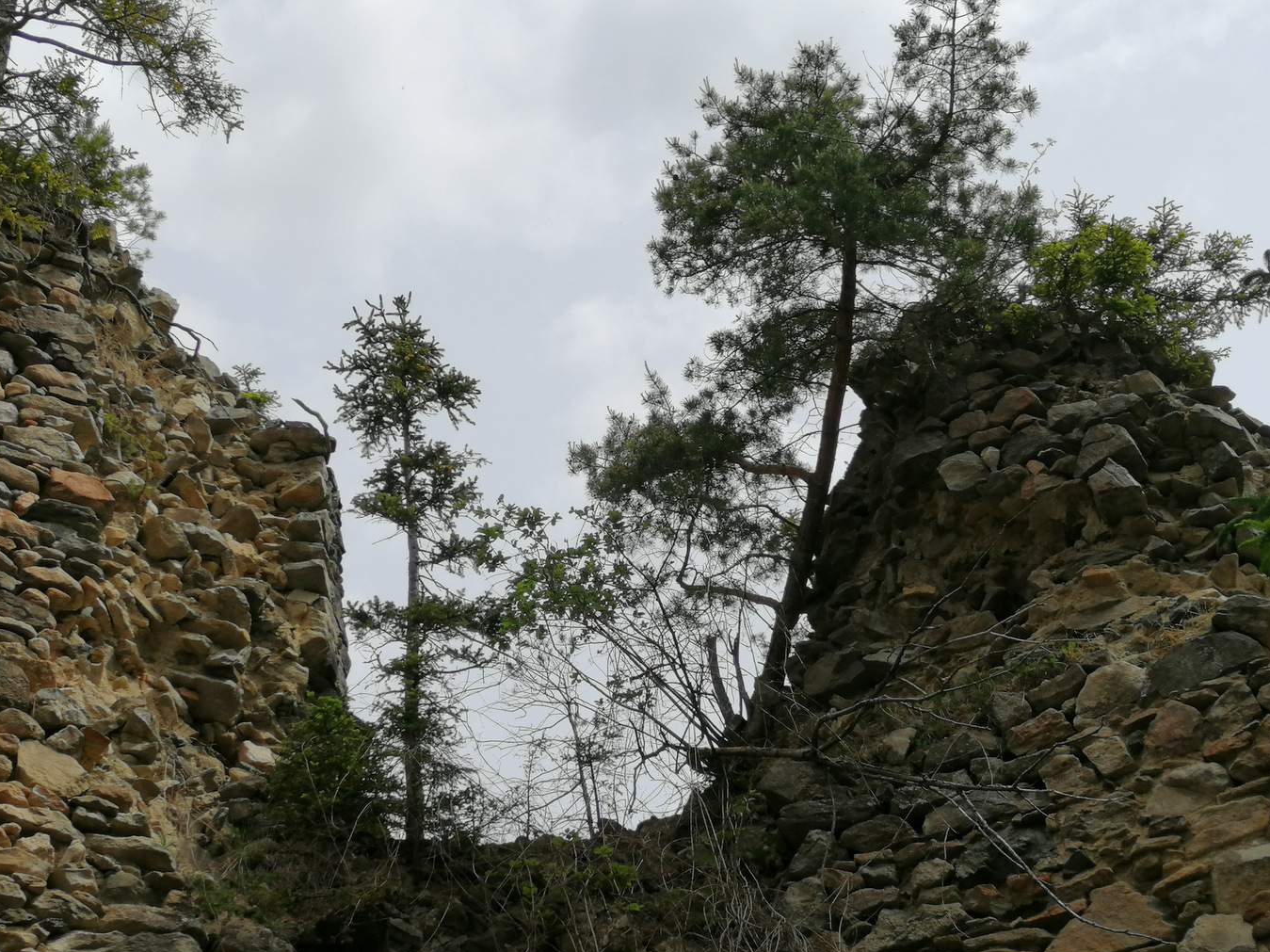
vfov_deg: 28.5
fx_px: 1871
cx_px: 553
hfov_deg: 37.4
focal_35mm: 51
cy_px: 503
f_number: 1.8
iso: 50
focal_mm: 3.95
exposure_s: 1/2358
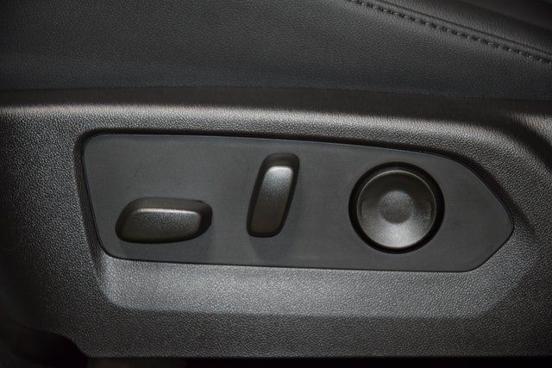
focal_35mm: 105
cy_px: 184
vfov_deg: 13.0
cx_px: 276
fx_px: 1610
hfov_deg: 19.5
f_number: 4.5
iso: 1800
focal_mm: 70
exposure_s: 1/50
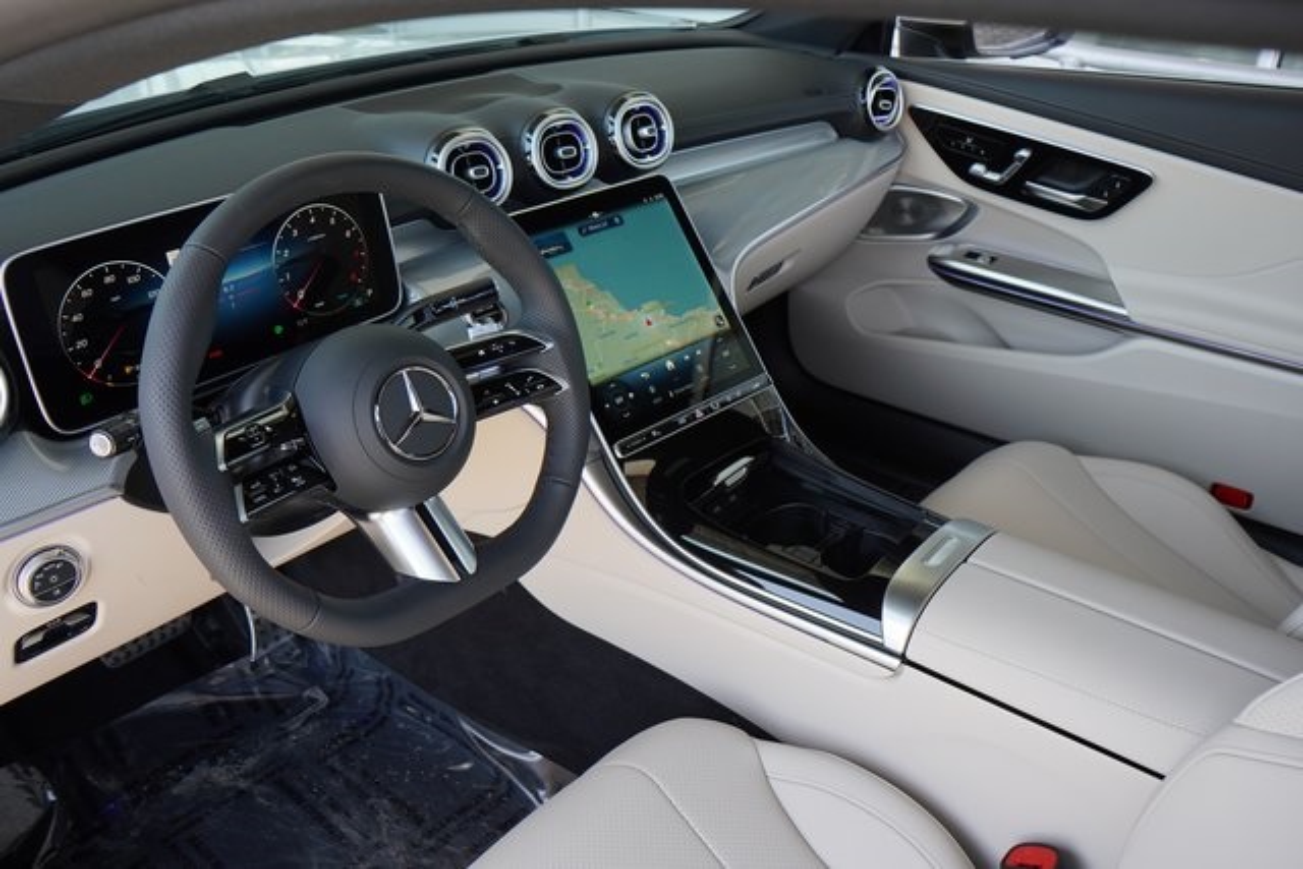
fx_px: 1086
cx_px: 652
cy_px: 434
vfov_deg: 43.6
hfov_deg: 61.9
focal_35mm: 30
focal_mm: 30
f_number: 8
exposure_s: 1/160
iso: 1000
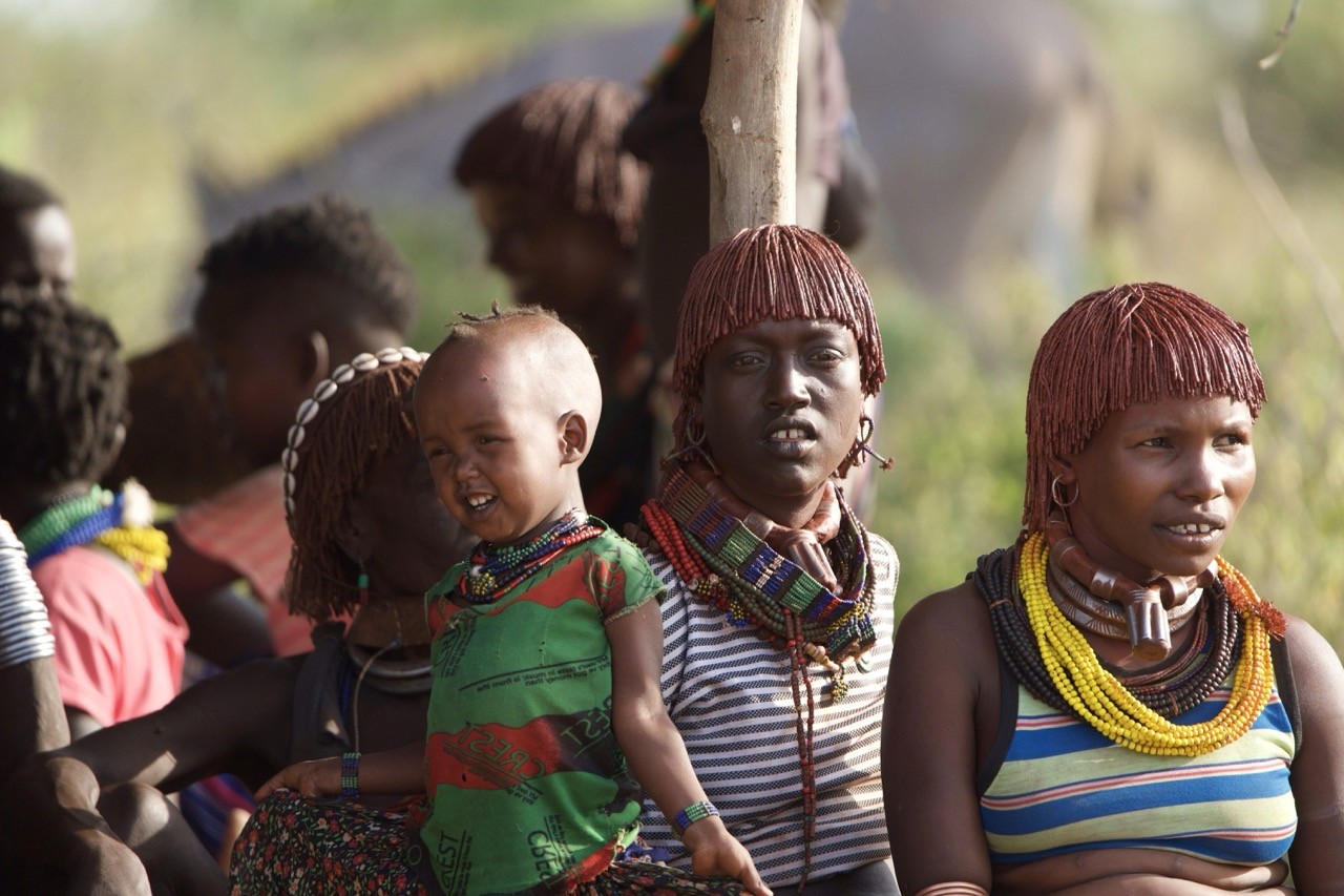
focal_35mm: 600
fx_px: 22396
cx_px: 672
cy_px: 448
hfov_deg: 3.4
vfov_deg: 2.3
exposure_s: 1/500
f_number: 6.3
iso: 640
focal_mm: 600
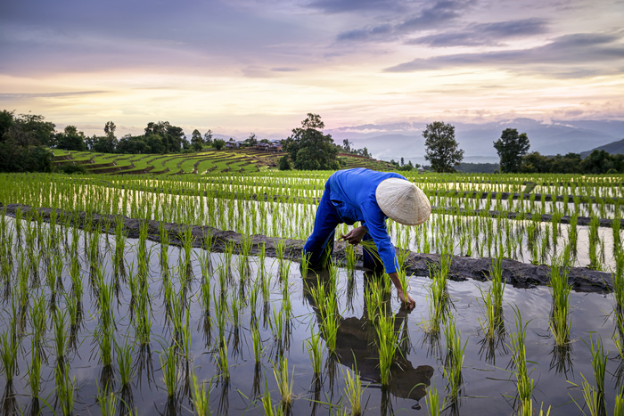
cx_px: 312
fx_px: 416
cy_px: 208
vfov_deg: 53.2
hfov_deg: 73.7
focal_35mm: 24
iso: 400
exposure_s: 1/200
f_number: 3.5
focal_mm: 24
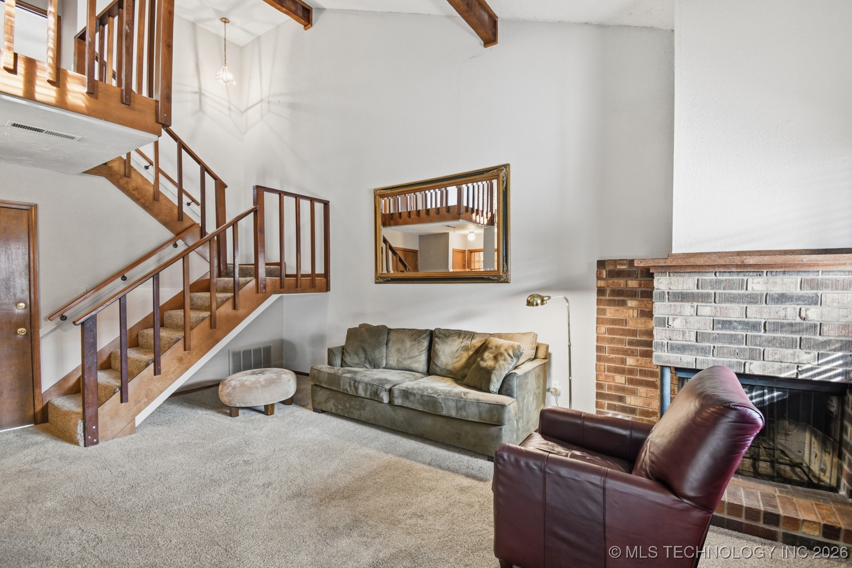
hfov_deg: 100.4
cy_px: 284
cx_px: 426
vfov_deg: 77.3
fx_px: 355
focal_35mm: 15
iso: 250
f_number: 13
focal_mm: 10
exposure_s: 1/3.33
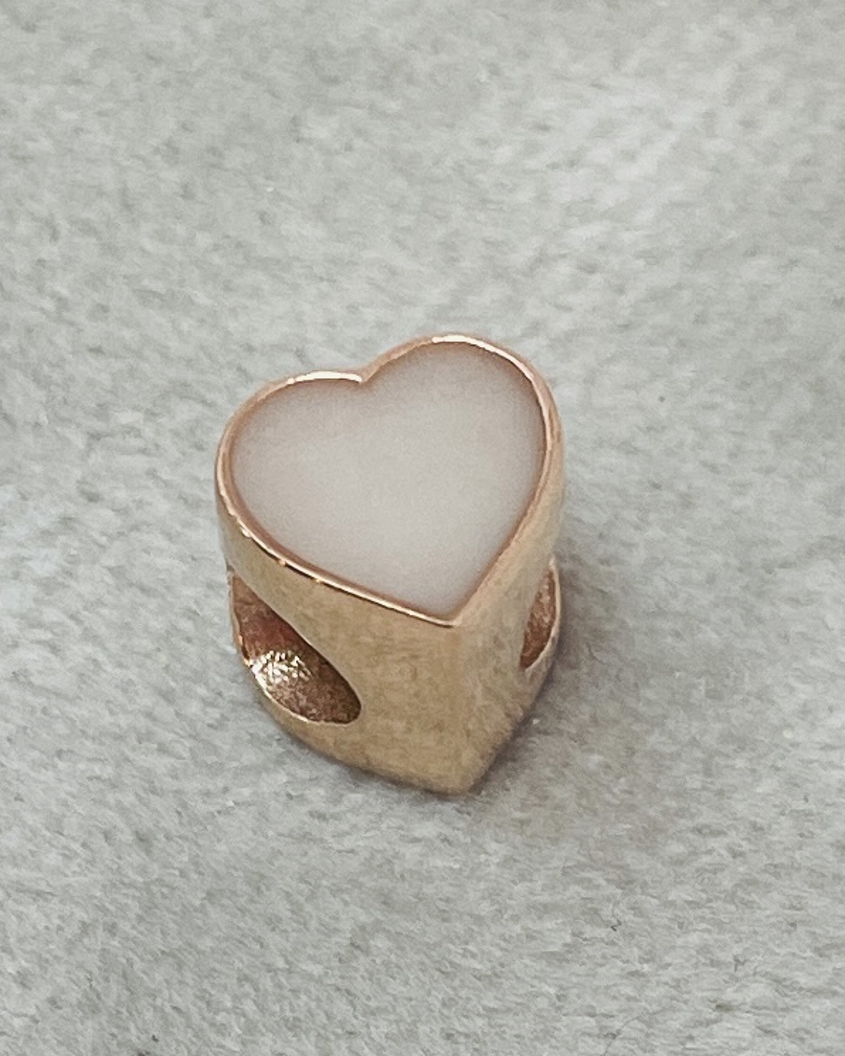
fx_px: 875
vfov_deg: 62.1
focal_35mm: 28
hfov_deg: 51.5
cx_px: 413
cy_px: 578
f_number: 1.6
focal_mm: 4.2
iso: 80
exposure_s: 1/100
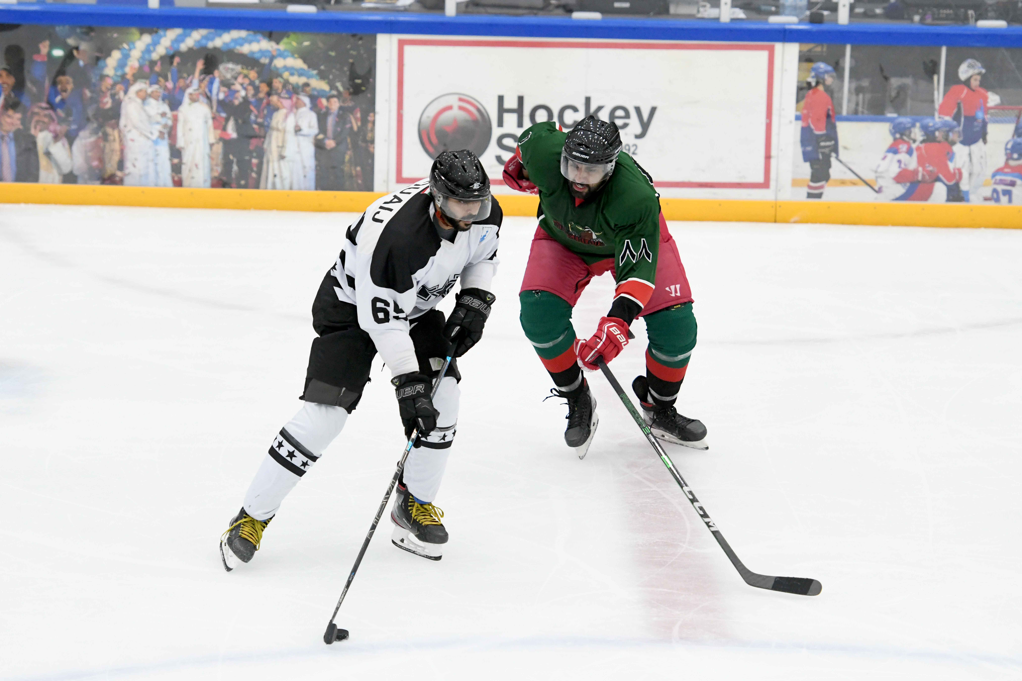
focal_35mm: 135
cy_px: 340
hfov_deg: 15.2
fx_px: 3832
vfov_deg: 10.2
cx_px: 511
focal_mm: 135
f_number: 2.8
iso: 4000
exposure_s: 1/5000
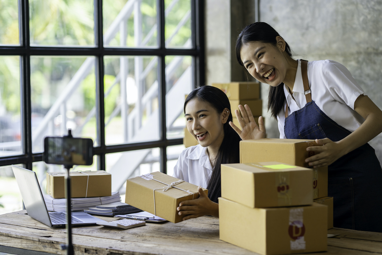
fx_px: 902
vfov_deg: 16.1
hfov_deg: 23.9
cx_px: 191
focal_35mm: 85
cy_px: 128
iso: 100
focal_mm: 85
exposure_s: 1/160
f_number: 2.2
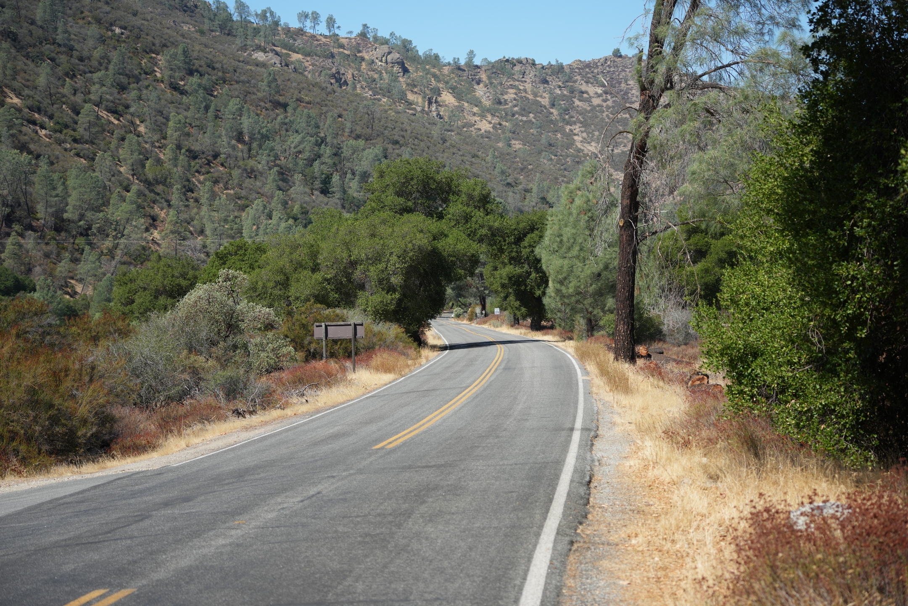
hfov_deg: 26.0
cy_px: 303
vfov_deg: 17.5
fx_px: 1967
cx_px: 454
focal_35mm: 78
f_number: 5
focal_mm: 78
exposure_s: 1/1000
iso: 250
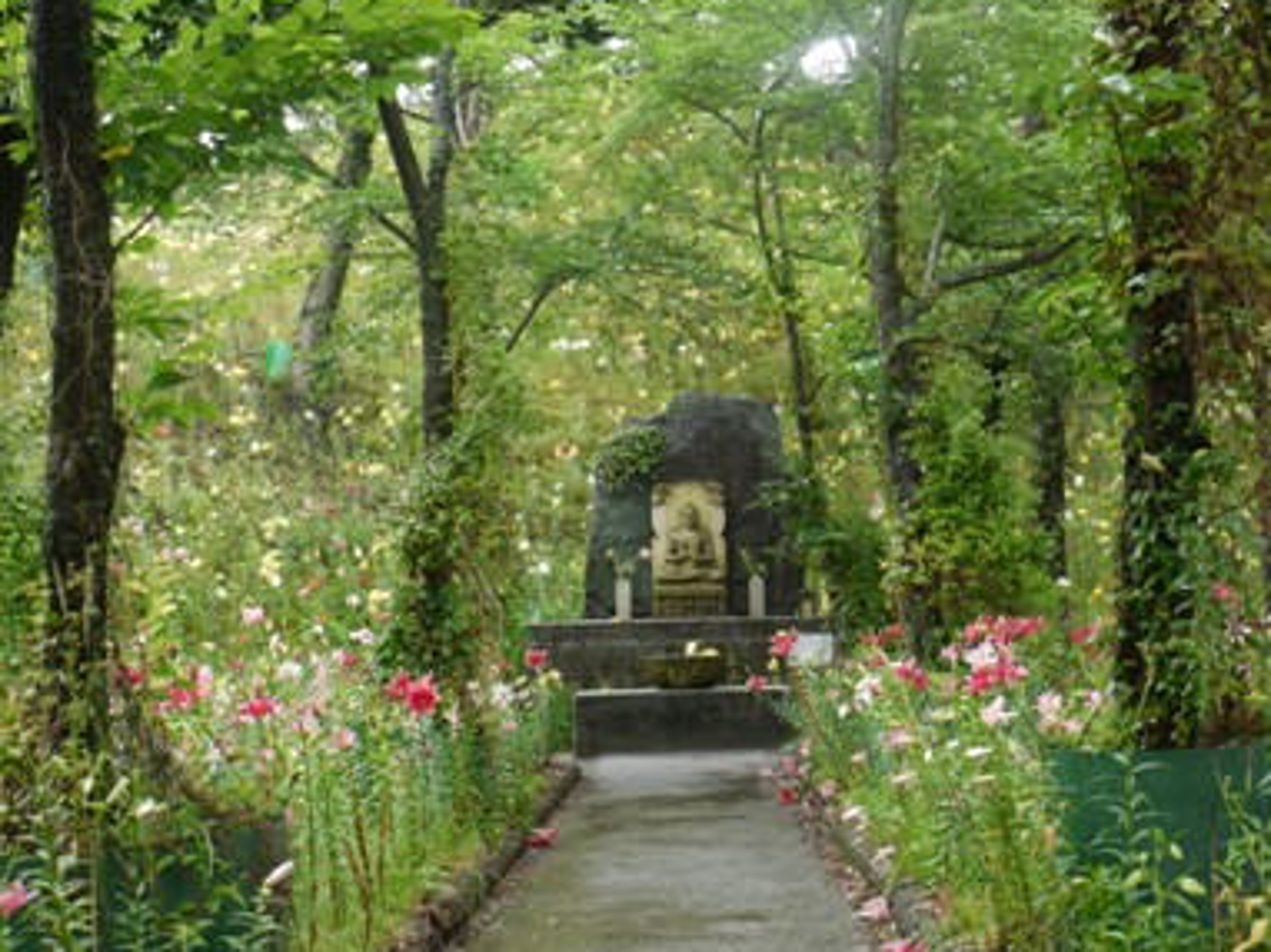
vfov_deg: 27.0
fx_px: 1981
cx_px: 665
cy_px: 429
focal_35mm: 54
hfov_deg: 35.6
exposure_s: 1/40
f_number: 4.7
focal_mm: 23
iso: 100
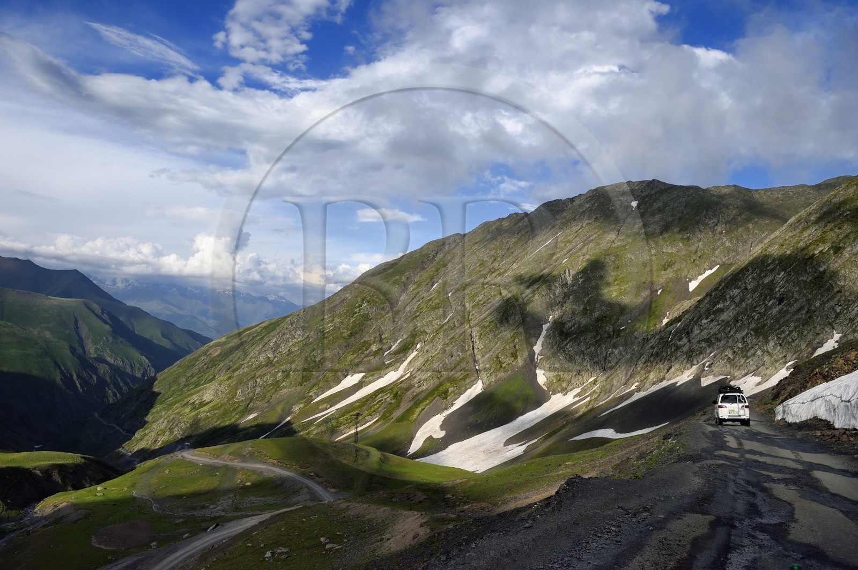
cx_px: 429
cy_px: 285
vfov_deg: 53.1
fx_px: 572
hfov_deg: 73.8
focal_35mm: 24
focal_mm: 24
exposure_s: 1/1000
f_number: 9
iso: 400
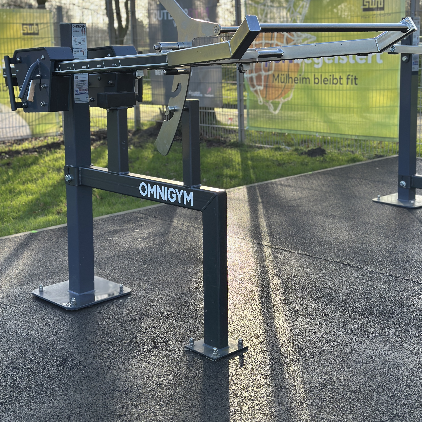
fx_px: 786
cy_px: 154
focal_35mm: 57
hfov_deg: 30.0
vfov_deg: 29.9
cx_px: 212
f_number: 1.78
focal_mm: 6.86
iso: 80
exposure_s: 1/1050
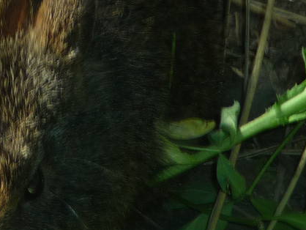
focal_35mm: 723
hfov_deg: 2.7
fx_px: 6395
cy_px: 70
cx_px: -122
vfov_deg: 2.1
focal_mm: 32.3
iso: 100
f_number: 4.8
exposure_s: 1/50
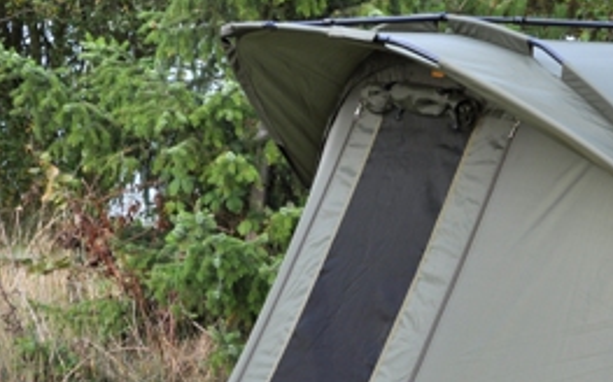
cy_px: 341
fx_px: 2040
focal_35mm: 122
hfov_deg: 16.8
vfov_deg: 10.6
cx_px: 571
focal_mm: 35
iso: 200
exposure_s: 1/60
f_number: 8
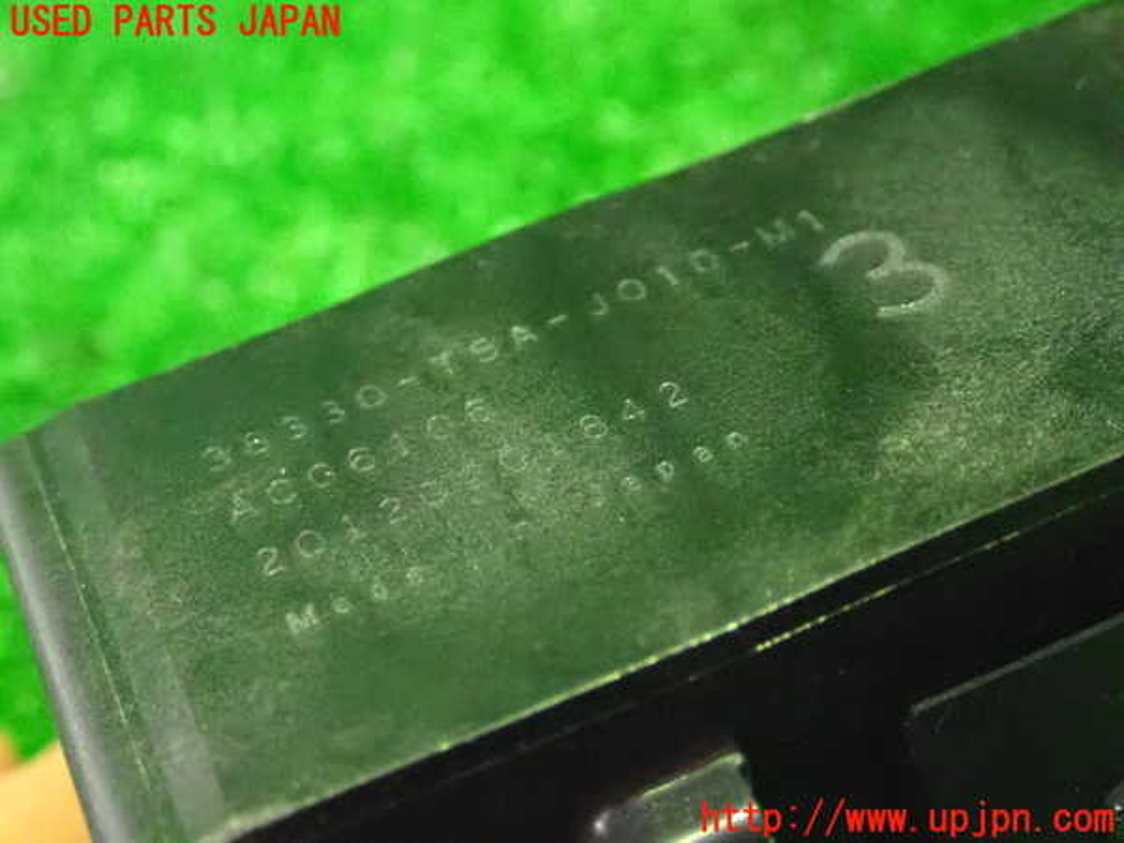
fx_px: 2176
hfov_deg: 29.0
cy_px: 422
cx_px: 562
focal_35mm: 67
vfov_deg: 21.9
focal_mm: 11.88
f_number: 3.8
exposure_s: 1/60
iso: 5000
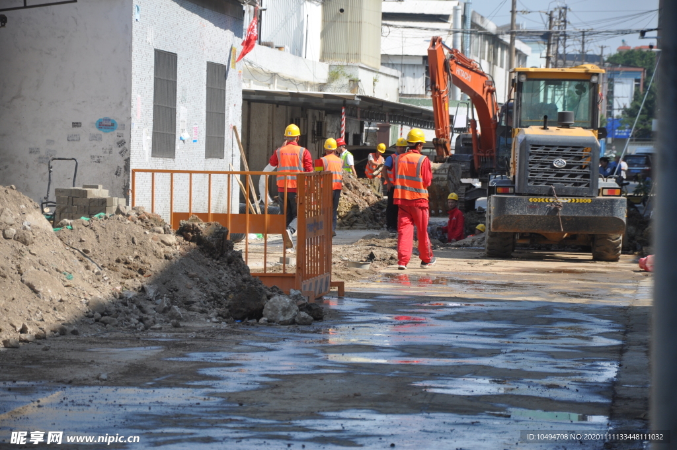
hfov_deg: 13.1
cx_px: 338
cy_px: 225
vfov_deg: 8.7
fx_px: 2958
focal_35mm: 158
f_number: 6.3
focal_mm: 105
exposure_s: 1/640
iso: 200
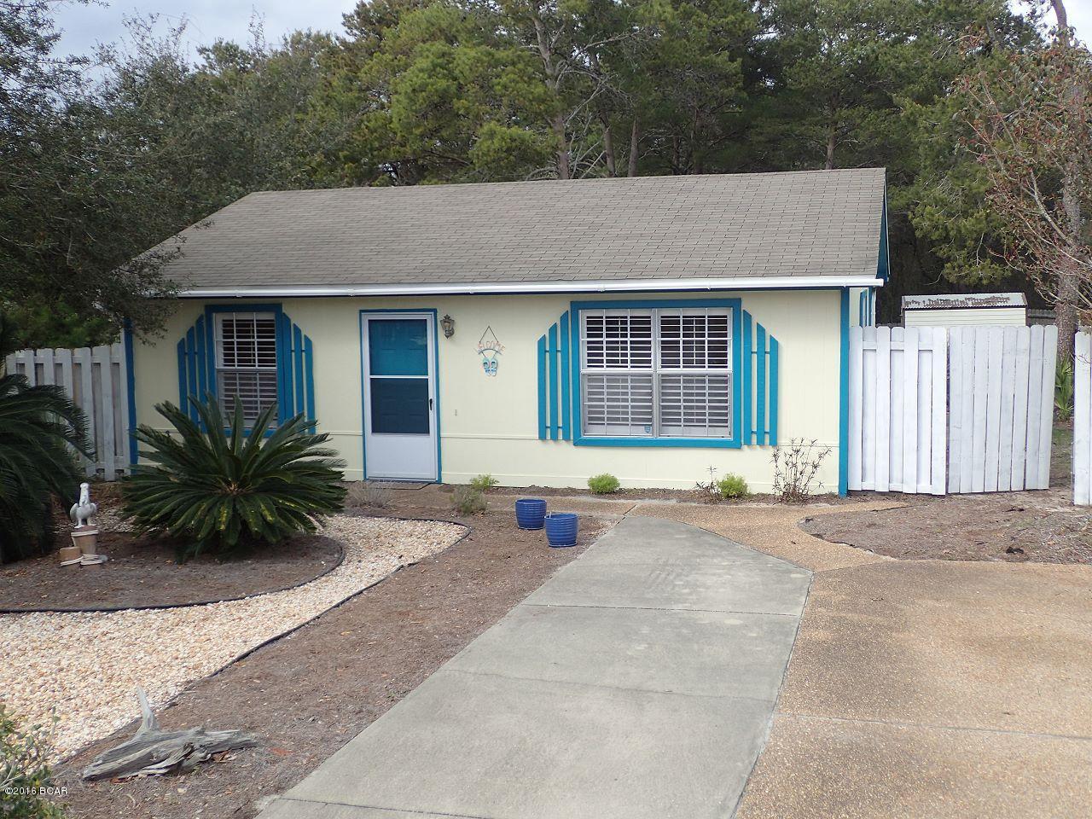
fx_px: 1199
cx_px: 546
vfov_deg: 37.7
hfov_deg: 49.0
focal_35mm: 38
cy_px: 410
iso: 100
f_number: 2.7
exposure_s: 1/800
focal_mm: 6.86
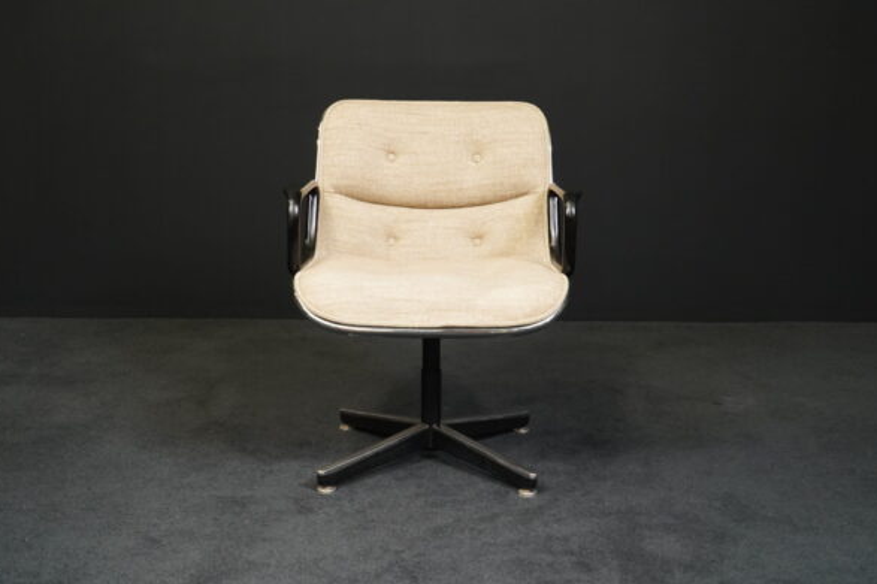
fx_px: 1145
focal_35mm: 47
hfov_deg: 41.9
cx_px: 438
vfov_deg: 28.6
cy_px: 297
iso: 5000
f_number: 7.1
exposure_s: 1/100
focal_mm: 46
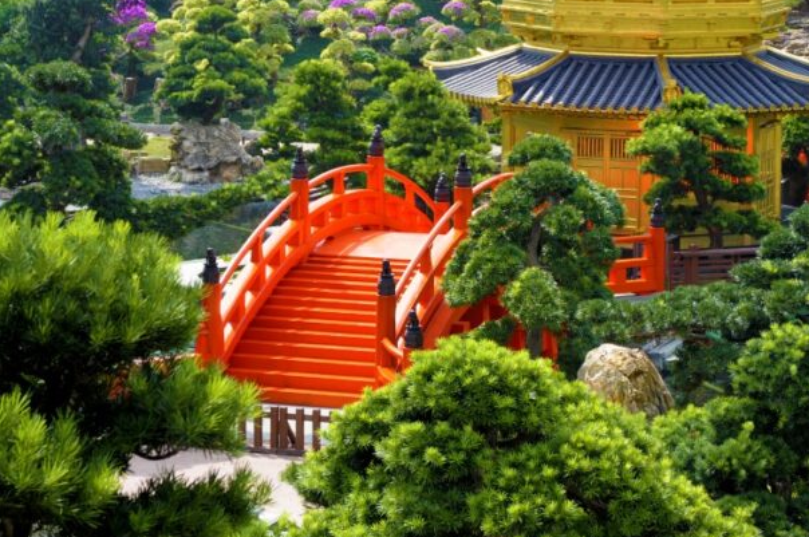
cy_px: 91
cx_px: 513
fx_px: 2738
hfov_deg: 16.8
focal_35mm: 122
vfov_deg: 11.2
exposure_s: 1/400
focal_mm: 48
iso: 200
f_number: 6.3
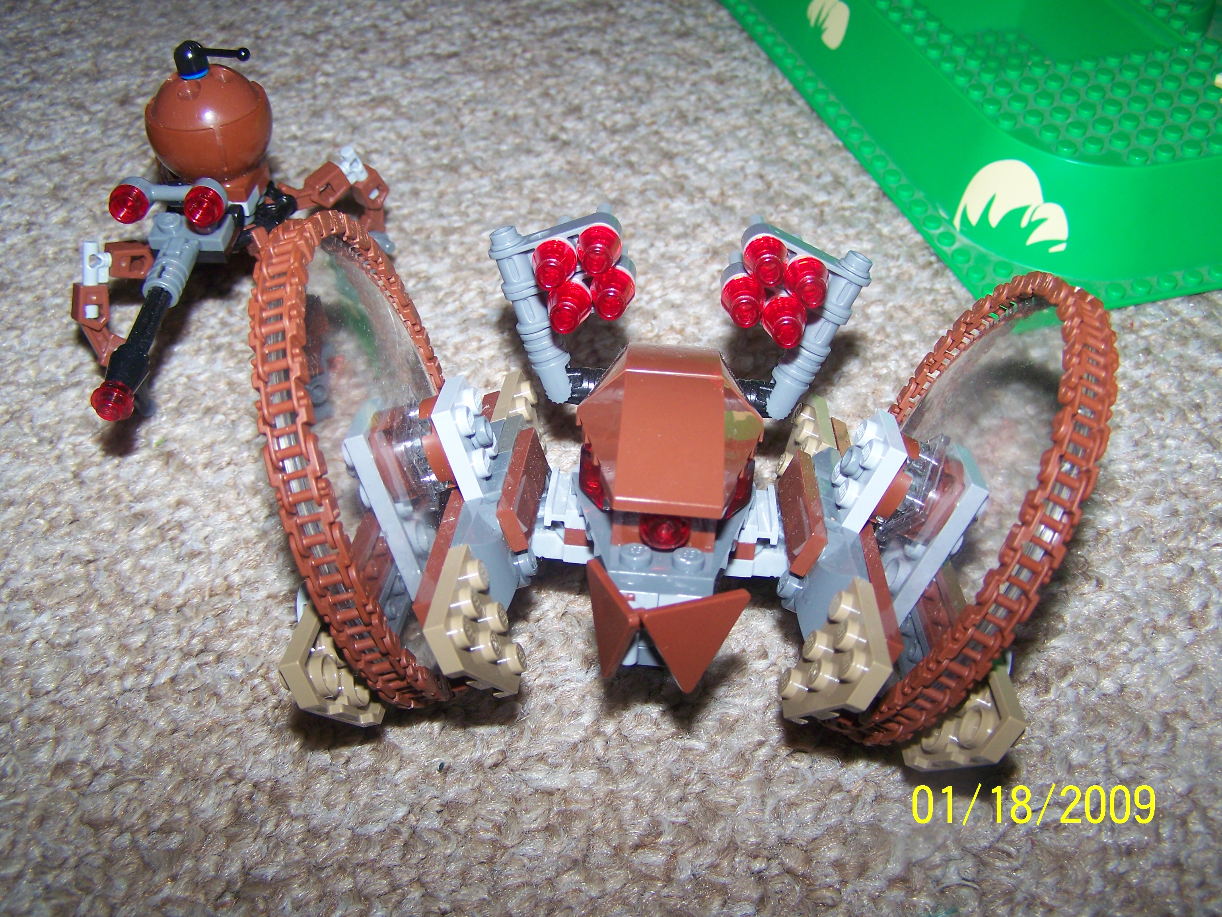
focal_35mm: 38
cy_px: 458
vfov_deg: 37.7
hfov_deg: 49.0
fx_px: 1341
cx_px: 611
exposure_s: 1/60
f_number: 2.8
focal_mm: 6.3
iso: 80
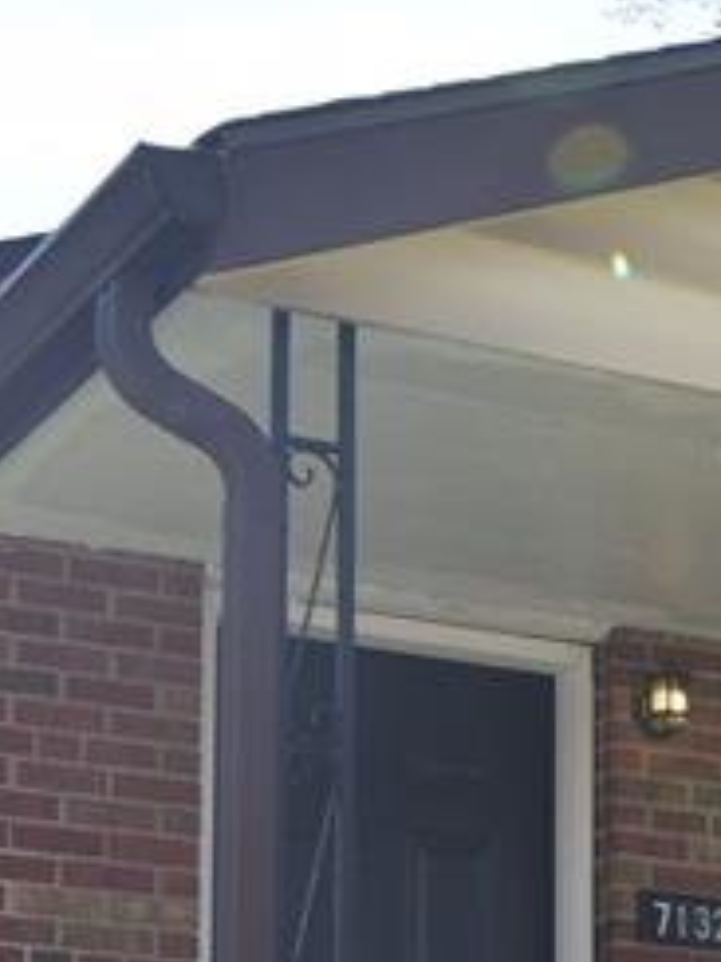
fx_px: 3360
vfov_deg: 15.6
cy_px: 1183
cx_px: 847
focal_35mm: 121
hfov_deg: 12.0
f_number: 8
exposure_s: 1/250
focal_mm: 20
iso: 220
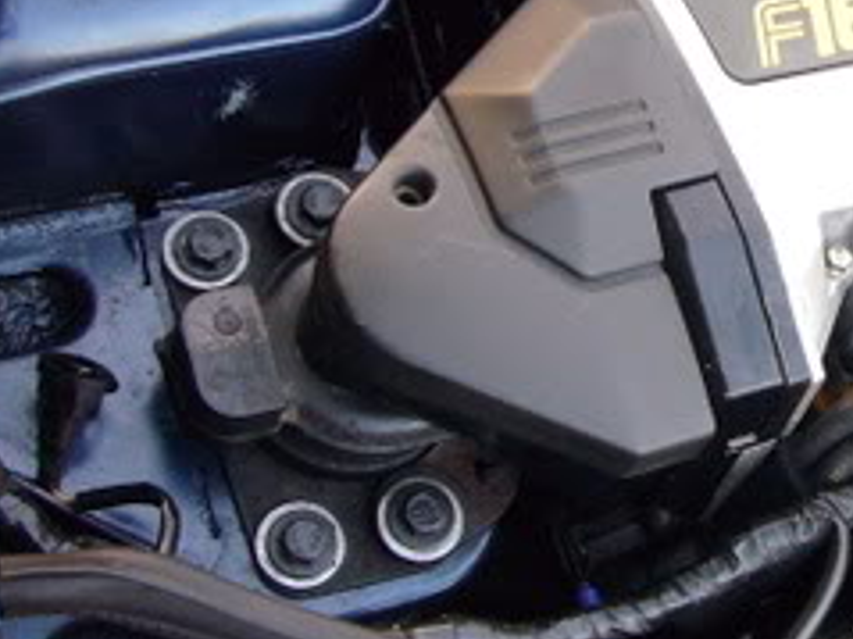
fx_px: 1847
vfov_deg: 19.5
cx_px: 874
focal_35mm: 75
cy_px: 154
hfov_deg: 24.7
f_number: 2.8
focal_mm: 4.6
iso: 125
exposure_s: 1/20
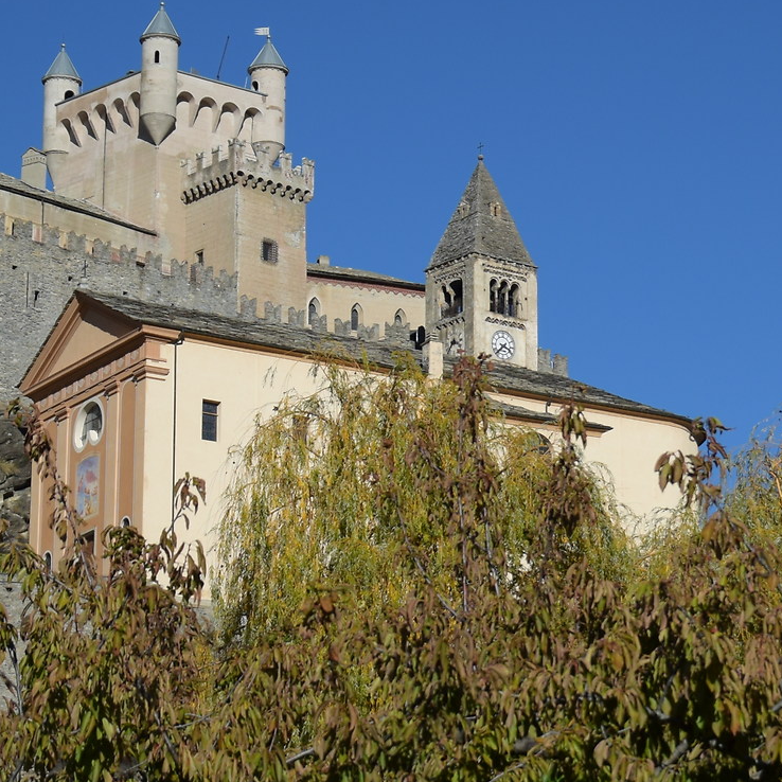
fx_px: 2965
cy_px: 452
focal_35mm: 116
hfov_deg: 14.9
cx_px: 710
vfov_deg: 15.0
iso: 100
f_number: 4
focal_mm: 28
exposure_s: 1/1600
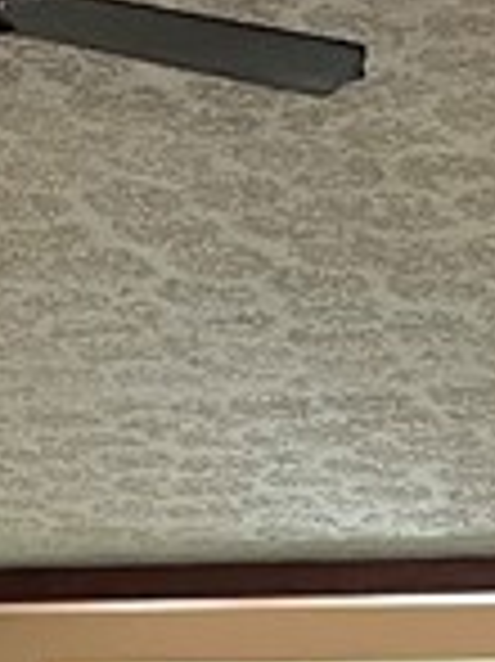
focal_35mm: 181
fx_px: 3456
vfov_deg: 10.5
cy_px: 1067
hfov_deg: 8.2
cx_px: 94
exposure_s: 1/60
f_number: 1.6
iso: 320
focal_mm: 5.1
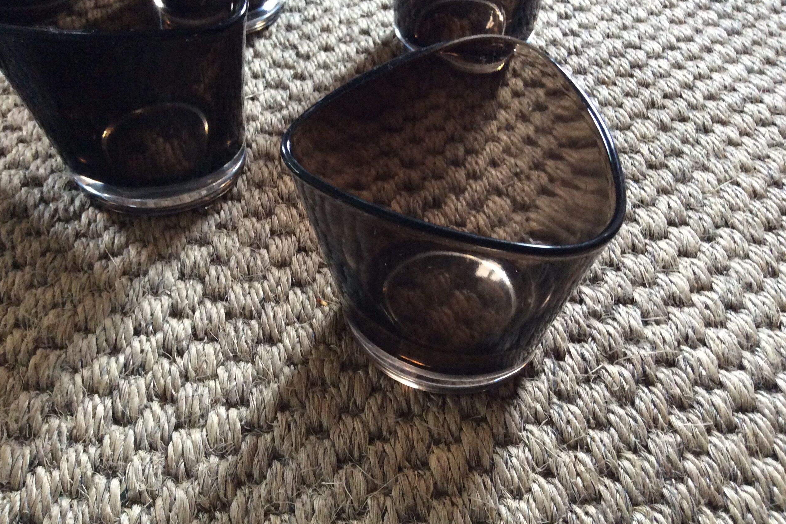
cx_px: 385
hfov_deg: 55.8
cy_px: 253
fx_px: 742
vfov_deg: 38.9
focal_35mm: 34
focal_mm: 3.3
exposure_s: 1/25
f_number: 2.4
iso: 250
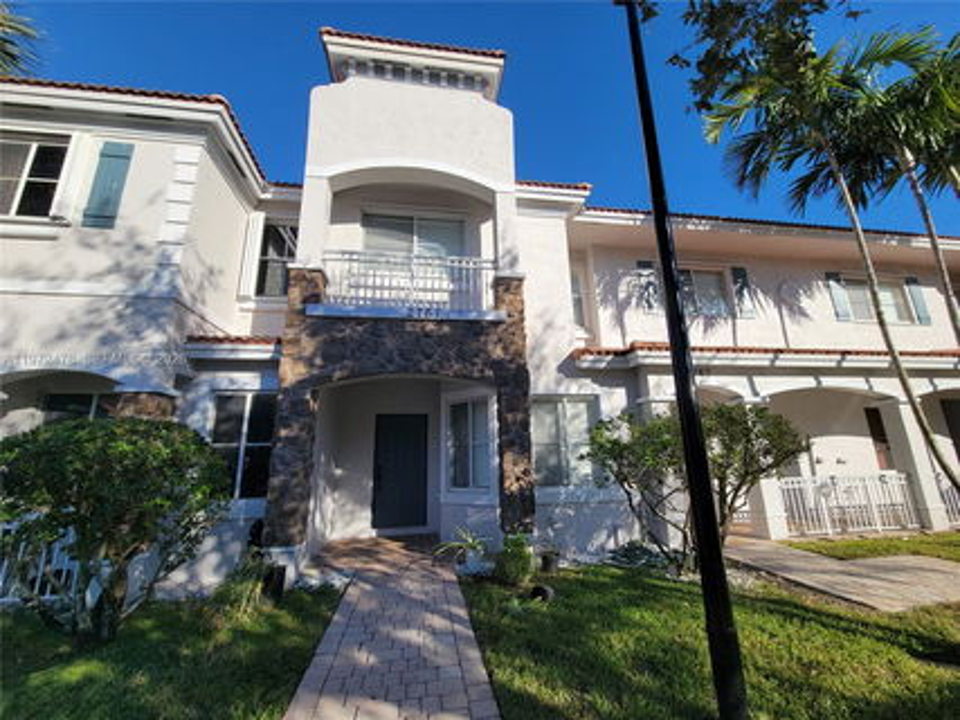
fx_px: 360
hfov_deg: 106.2
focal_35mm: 13
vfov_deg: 89.9
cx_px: 480
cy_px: 360
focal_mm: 2.2
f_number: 2.2
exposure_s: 1/1406
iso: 50
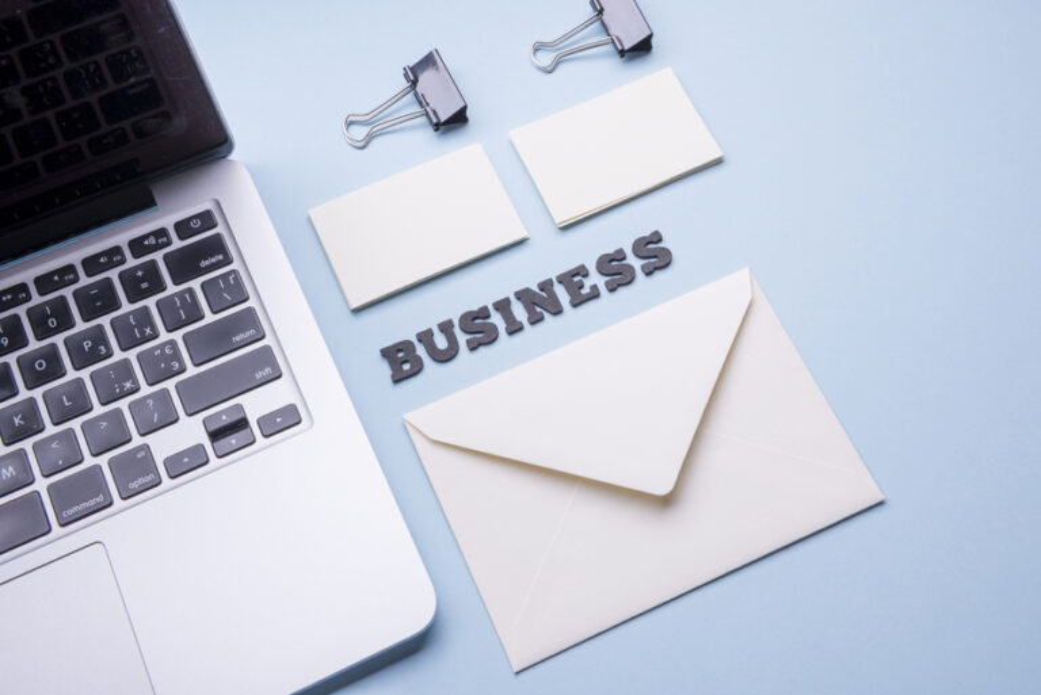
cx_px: 520
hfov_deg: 46.4
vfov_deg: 31.9
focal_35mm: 42
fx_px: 1215
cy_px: 348
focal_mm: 42
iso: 125
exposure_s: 1/100
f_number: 10
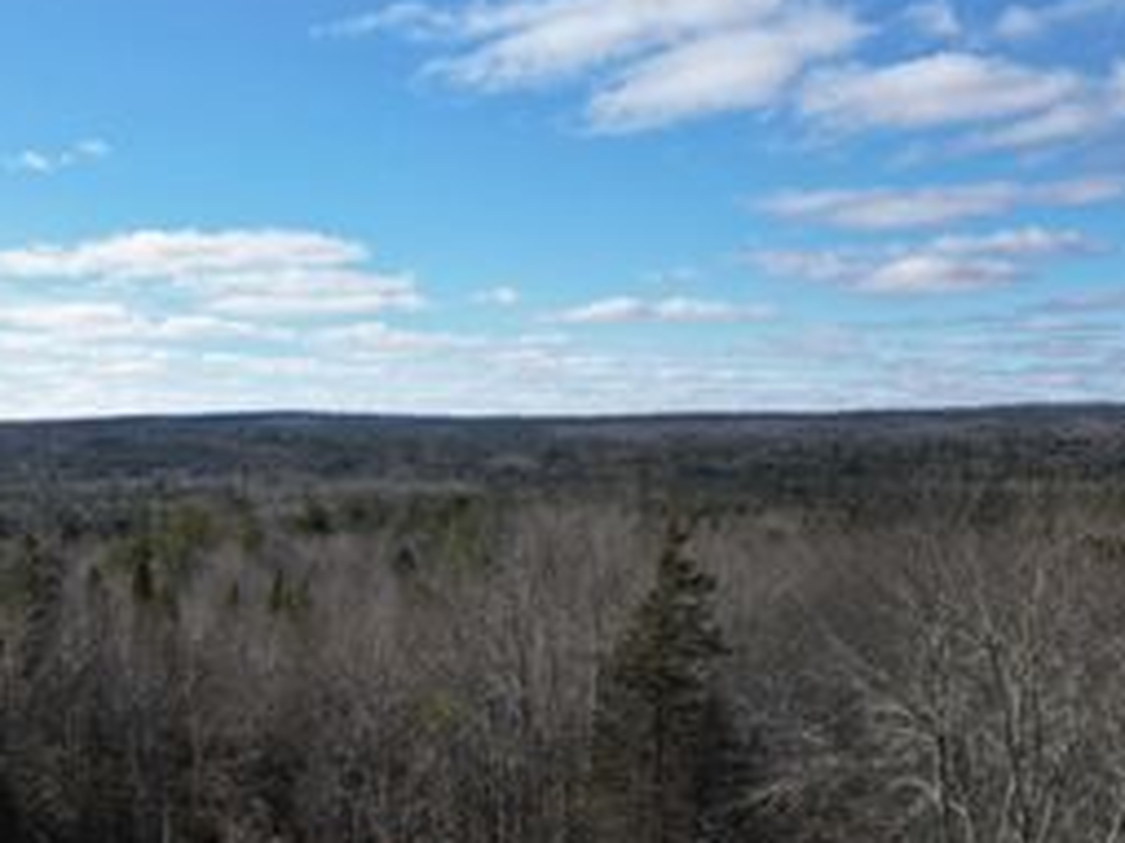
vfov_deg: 29.8
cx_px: 141
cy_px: 726
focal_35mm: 47
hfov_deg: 38.1
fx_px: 1527
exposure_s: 1/60
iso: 110
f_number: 1.7
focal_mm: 6.72
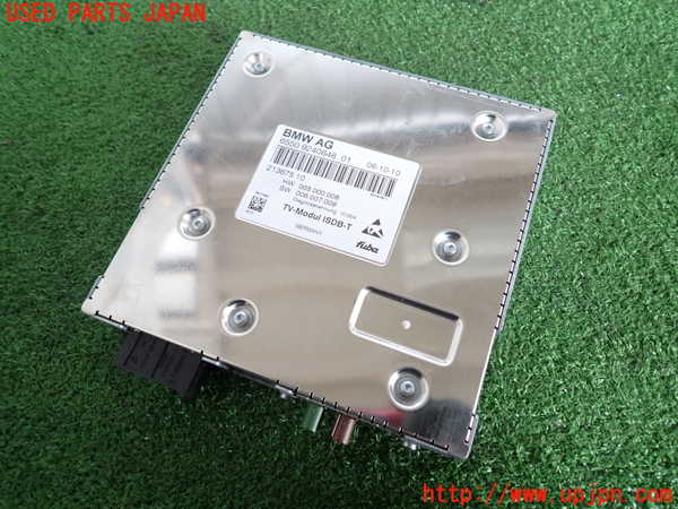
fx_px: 490
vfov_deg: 54.9
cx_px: 339
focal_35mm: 25
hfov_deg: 69.4
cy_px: 254
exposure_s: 1/60
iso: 160
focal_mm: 4.5
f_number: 2
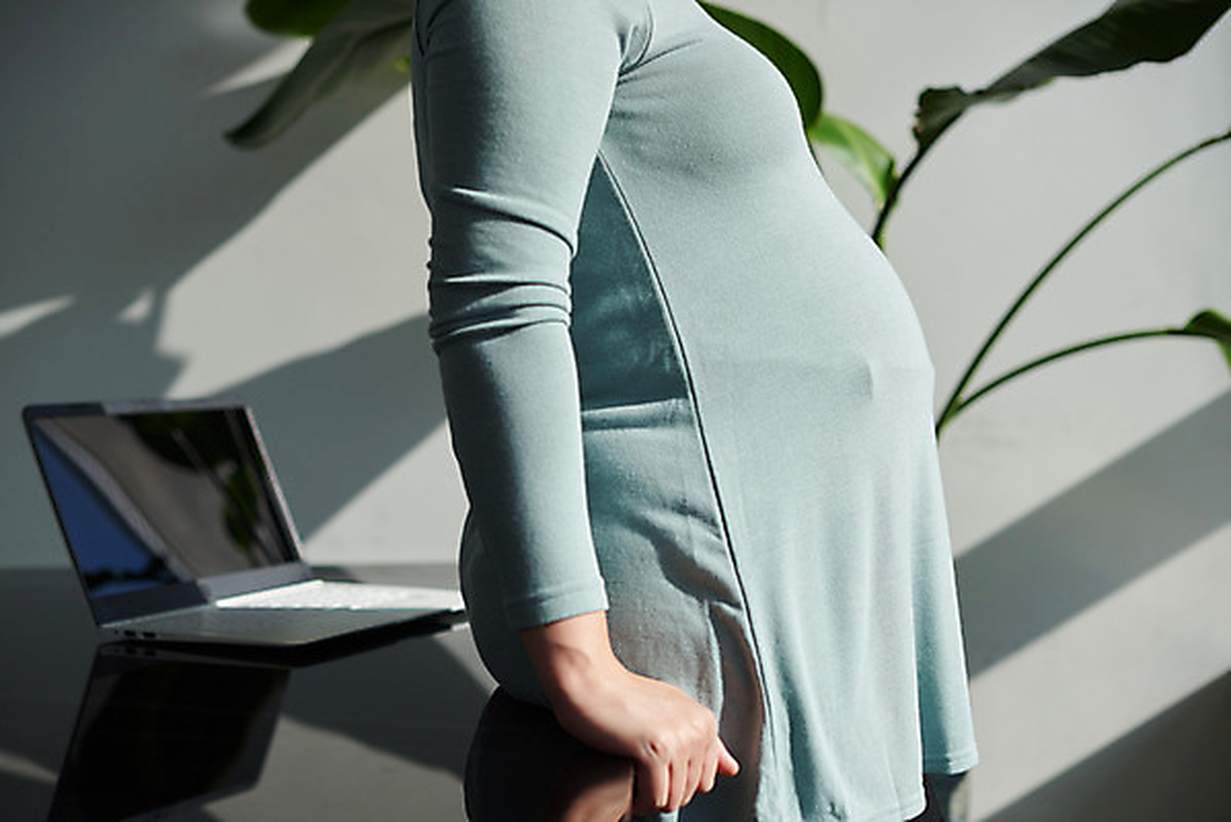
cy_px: 411
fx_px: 1710
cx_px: 616
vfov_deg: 27.0
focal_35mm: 50
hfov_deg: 39.6
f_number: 3.2
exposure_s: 1/3200
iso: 250
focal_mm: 50
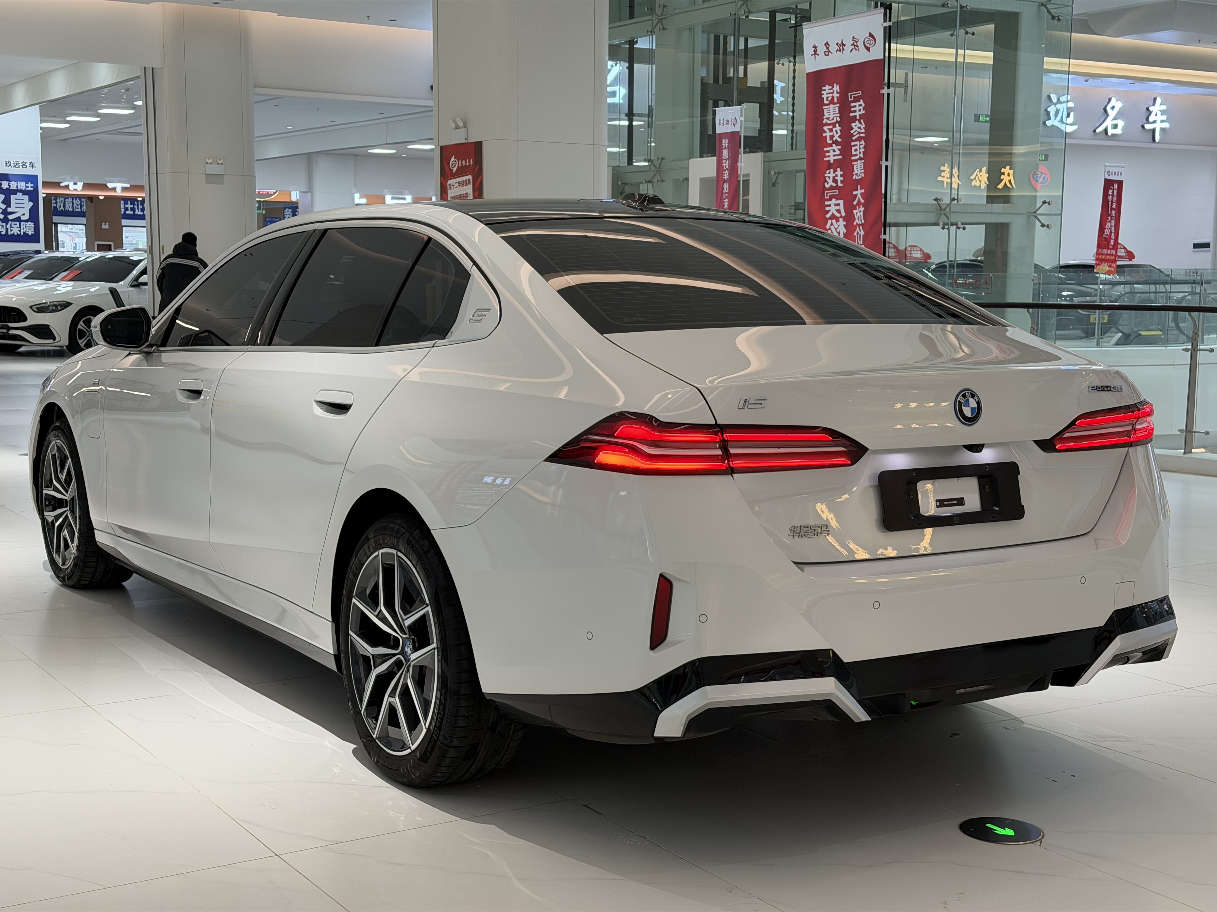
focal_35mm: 48
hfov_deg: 39.7
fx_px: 1688
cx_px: 608
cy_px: 456
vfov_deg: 30.3
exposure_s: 1/100
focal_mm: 6.76
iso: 100
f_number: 1.78
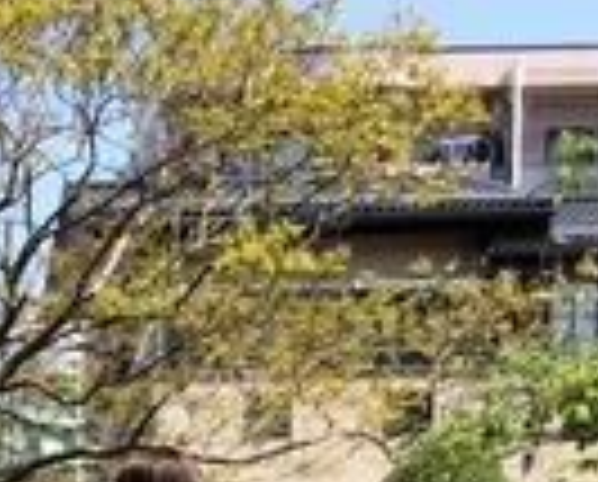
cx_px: -247
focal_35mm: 136
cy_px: 937
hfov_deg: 13.5
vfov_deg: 10.5
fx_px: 2412
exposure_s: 1/612
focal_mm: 3.3
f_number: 2.4
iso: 25
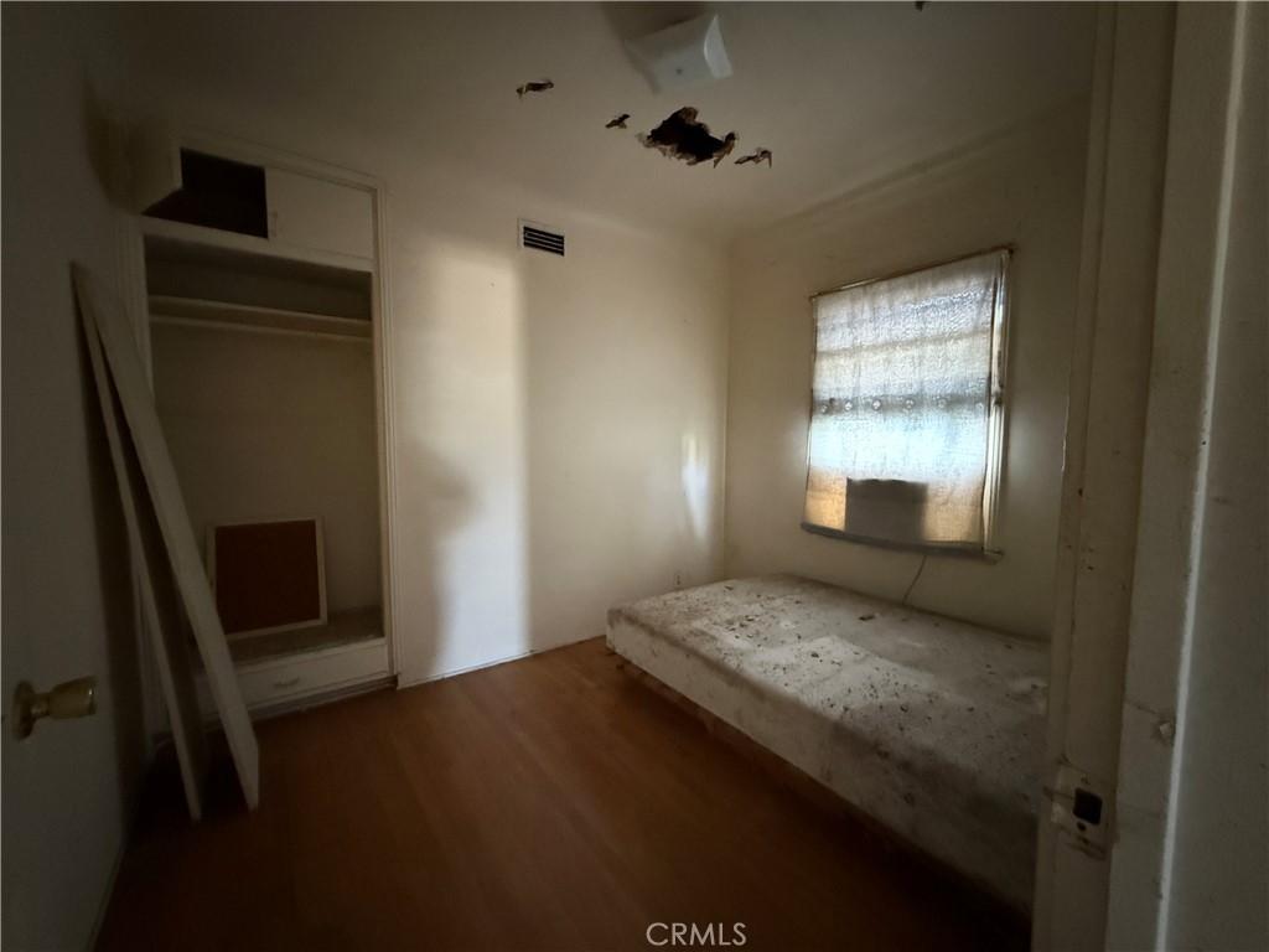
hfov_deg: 102.1
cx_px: 634
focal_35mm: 14
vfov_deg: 85.7
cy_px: 476
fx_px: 513
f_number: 2.2
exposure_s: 1/41
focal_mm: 2.22
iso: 1250
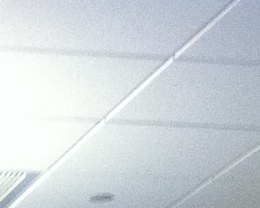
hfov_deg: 8.0
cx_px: -107
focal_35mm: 237
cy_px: 875
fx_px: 1823
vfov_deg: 5.5
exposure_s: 1/17
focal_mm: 3.85
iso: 200
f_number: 2.8
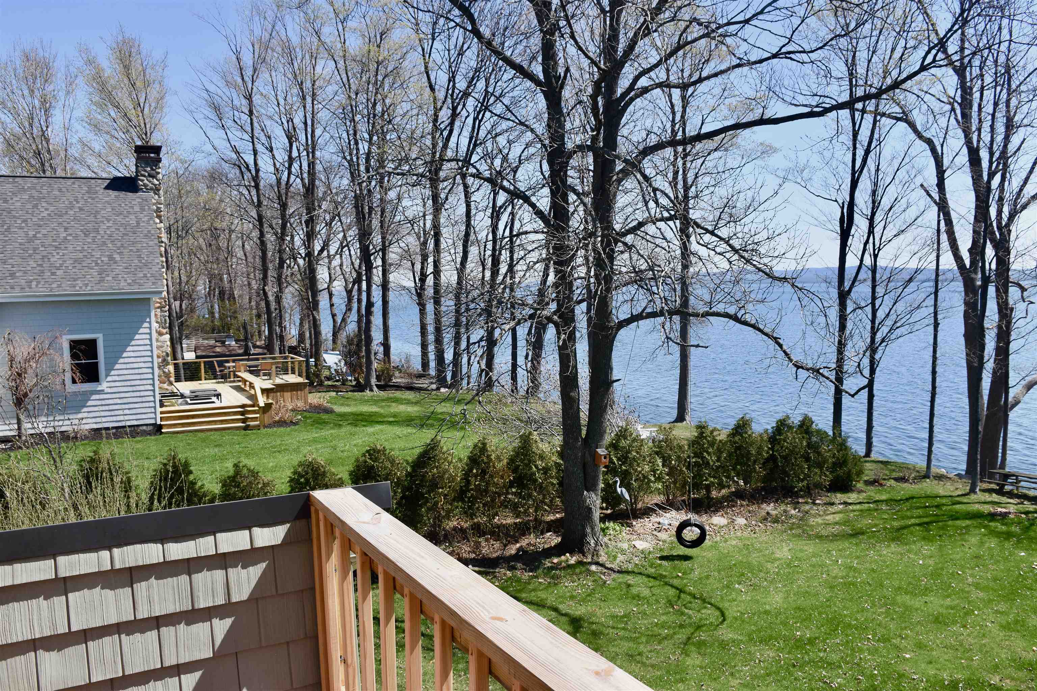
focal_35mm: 27
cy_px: 346
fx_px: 778
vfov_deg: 47.9
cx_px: 518
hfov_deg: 67.4
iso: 200
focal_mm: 18
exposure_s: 1/320
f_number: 9
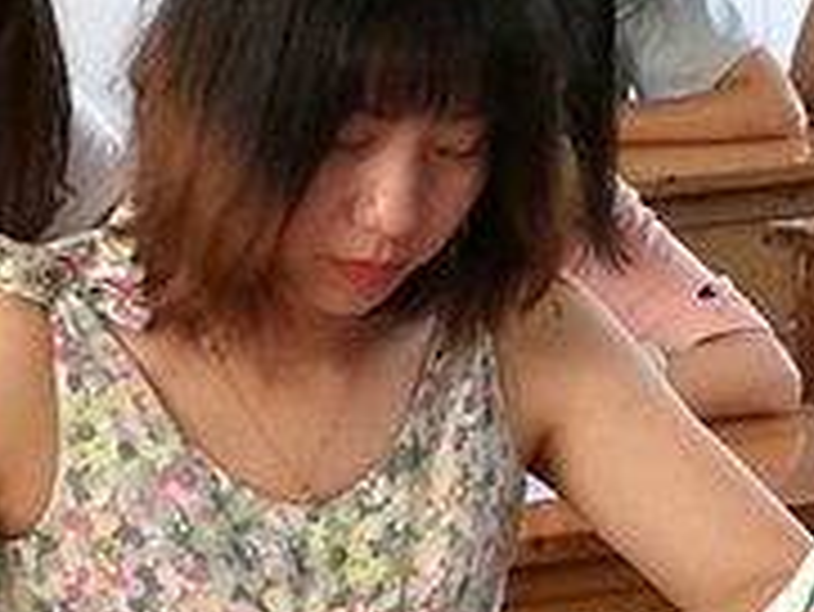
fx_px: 7012
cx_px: 1043
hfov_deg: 6.6
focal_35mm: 298
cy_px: 2
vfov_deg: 5.0
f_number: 2.2
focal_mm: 4.5
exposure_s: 1/50
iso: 160
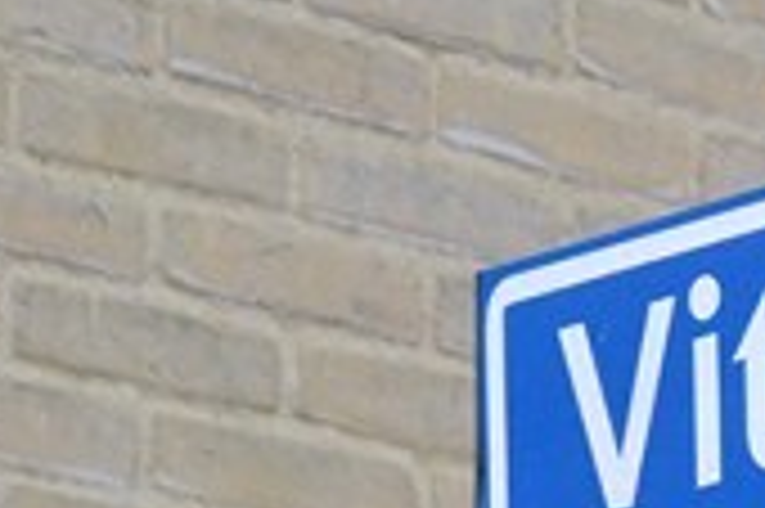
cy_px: 414
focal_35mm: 794
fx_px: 16856
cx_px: 1318
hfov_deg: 2.6
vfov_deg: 1.7
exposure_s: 1/200
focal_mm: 150
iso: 3200
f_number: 22
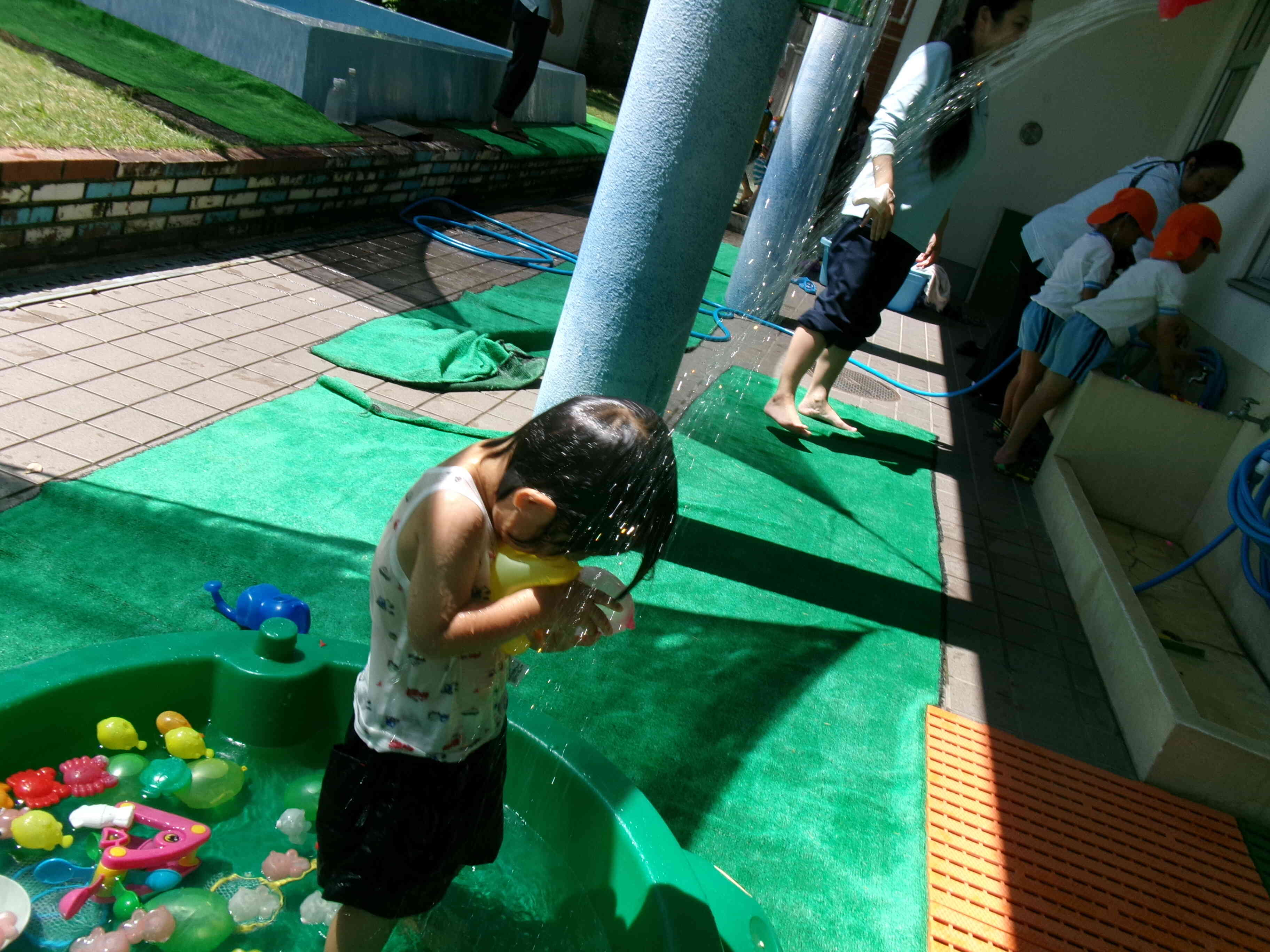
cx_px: 635
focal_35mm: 28
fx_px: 1027
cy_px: 476
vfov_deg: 49.7
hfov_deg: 63.4
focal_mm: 5.1
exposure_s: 1/85
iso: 100
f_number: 10.8
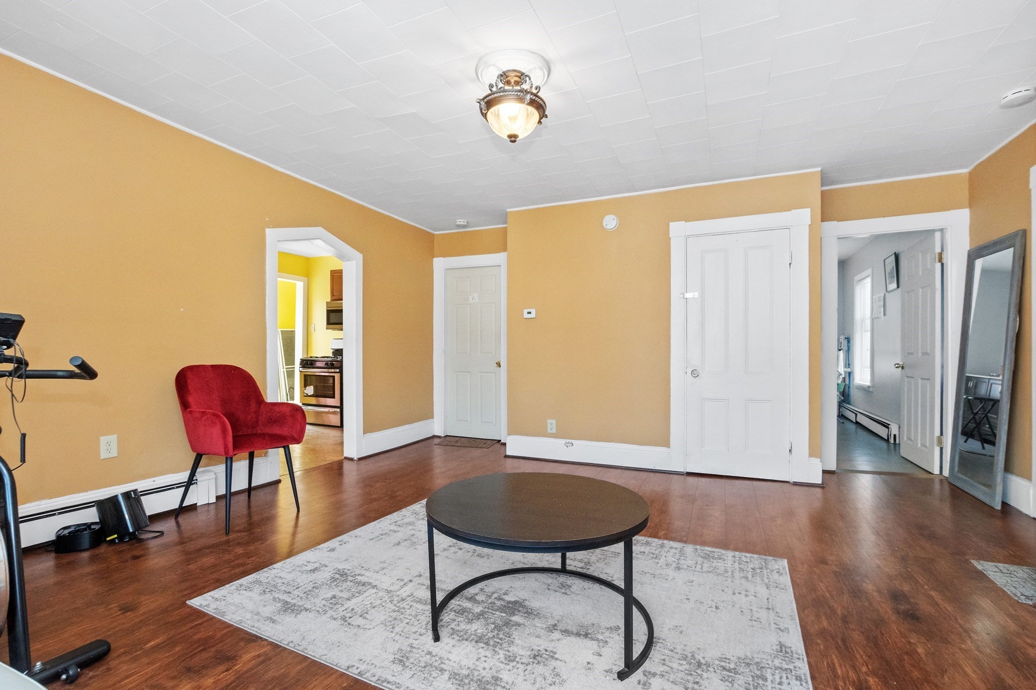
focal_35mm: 15
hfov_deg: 100.4
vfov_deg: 77.3
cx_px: 518
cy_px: 345
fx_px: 432
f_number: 6.3
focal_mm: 10
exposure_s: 1/80
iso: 800
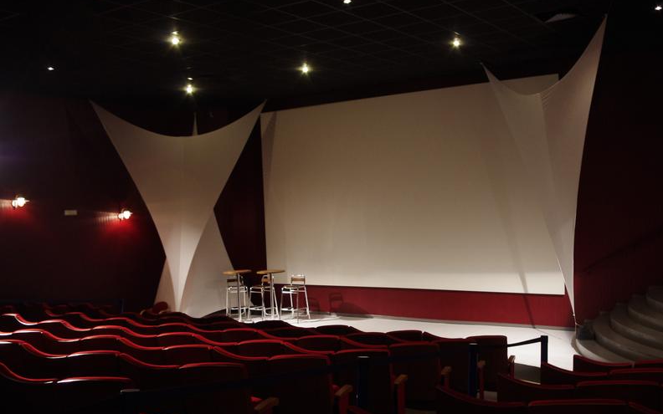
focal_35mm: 36
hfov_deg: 53.8
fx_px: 650
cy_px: 228
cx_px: 377
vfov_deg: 35.3
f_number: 5
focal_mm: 21.25
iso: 800
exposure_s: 1/25
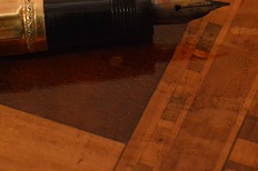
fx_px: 1274
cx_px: 182
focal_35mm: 178
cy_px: 3
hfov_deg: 11.5
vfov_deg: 7.7
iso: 3200
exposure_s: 1/60
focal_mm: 55
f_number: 5.6
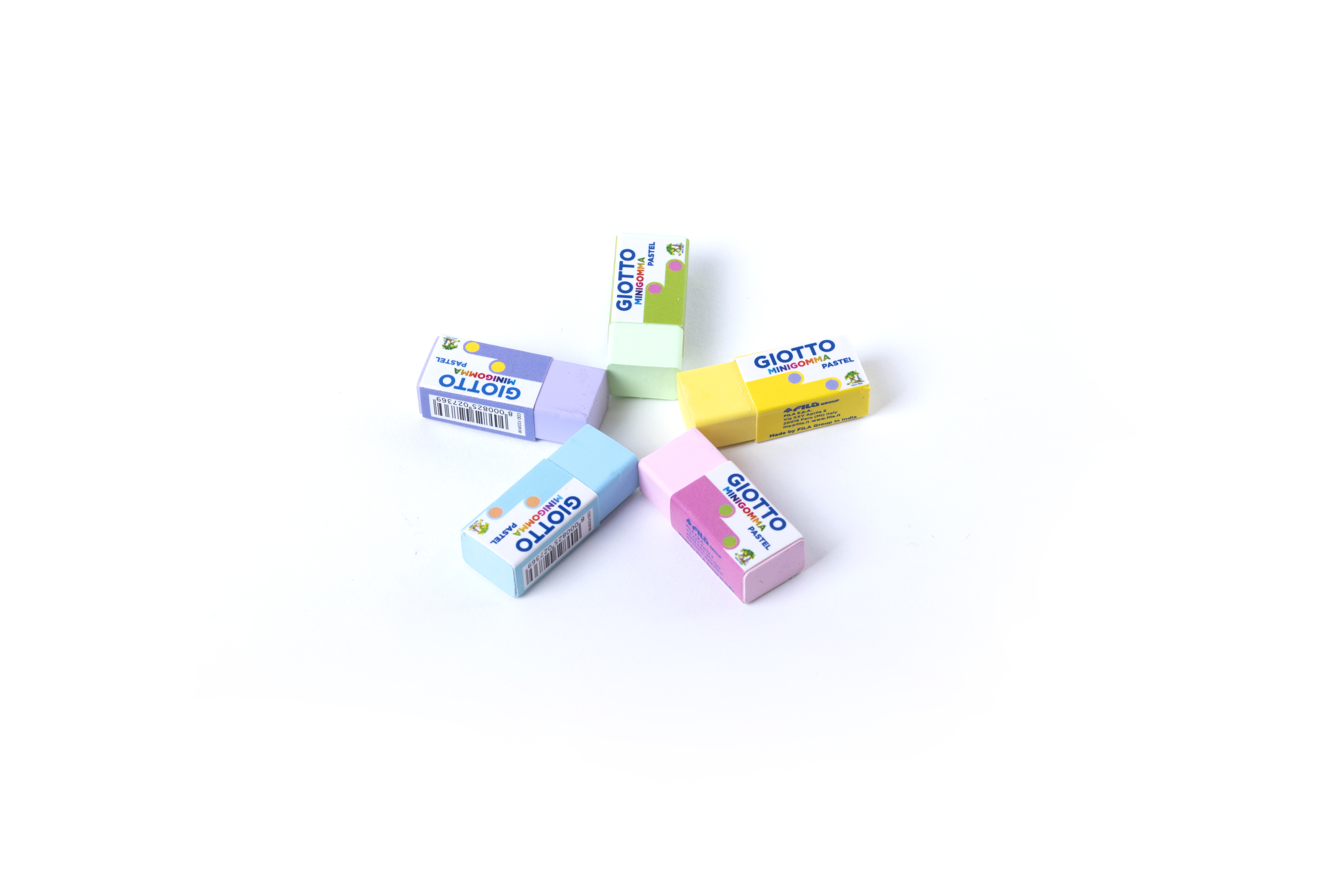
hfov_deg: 22.6
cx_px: 672
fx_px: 3359
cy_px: 448
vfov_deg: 15.2
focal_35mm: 90
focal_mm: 90
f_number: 14
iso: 100
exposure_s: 1/160
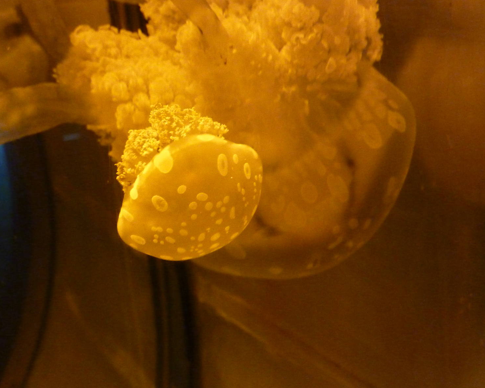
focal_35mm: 37
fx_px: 531
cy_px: 196
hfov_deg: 49.0
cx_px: 223
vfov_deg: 40.1
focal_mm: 5.7
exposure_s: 1/25
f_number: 3.5
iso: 800
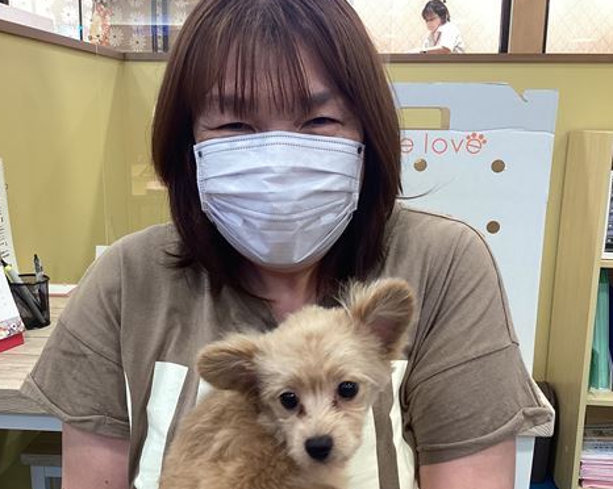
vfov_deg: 38.1
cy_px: 279
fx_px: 707
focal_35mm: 39
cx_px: 297
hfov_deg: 46.9
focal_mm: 3.3
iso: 64
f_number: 2.4
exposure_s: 1/50
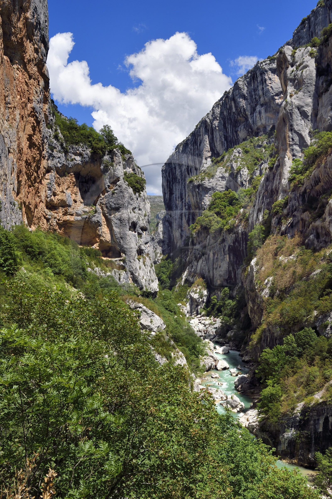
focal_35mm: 32
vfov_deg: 58.7
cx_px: 166
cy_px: 250
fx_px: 443
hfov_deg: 41.1
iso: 200
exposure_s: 1/320
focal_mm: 32
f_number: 14
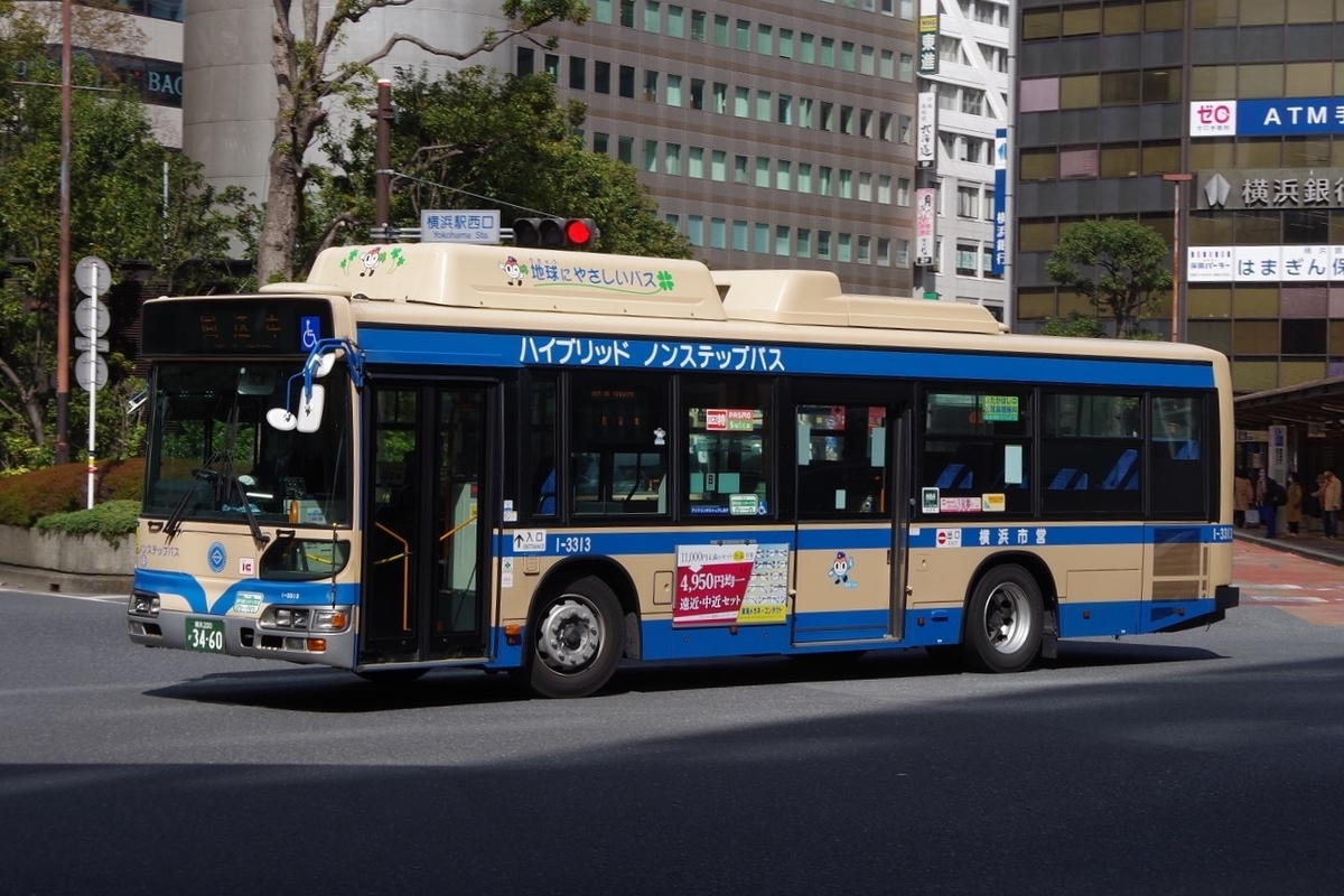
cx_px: 672
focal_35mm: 60
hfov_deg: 33.4
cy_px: 448
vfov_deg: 22.6
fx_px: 2240
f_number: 11
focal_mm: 40
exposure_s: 1/320
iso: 200
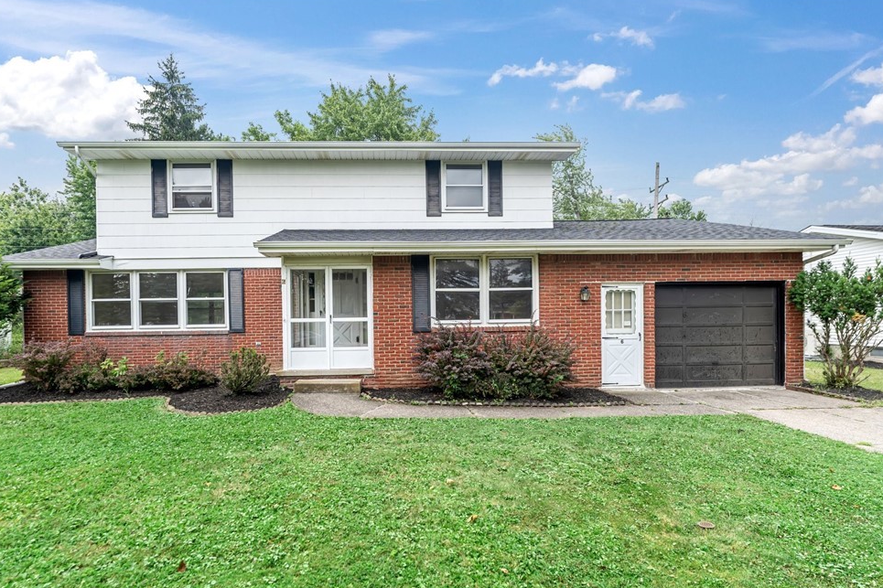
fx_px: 458
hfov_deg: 87.6
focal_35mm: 19
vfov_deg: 65.3
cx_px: 396
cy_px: 323
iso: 100
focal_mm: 16.6
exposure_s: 1/320
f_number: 4.5
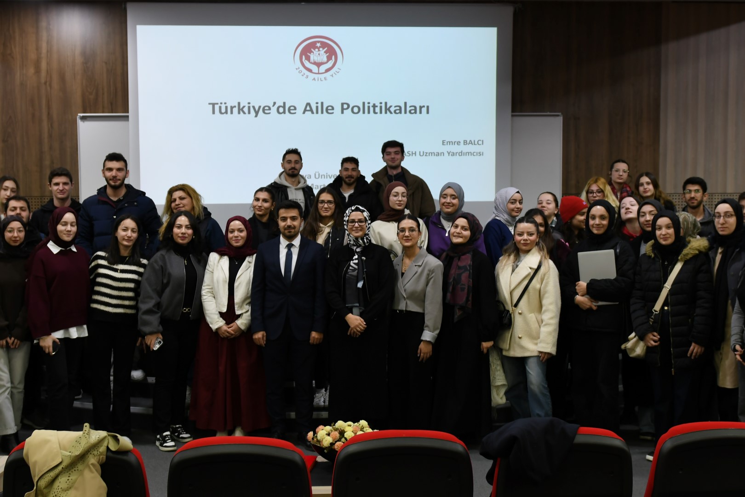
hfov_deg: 41.1
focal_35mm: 48
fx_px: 993
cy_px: 248
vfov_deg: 28.1
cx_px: 372
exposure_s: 1/30
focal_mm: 24
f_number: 2.8
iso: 500
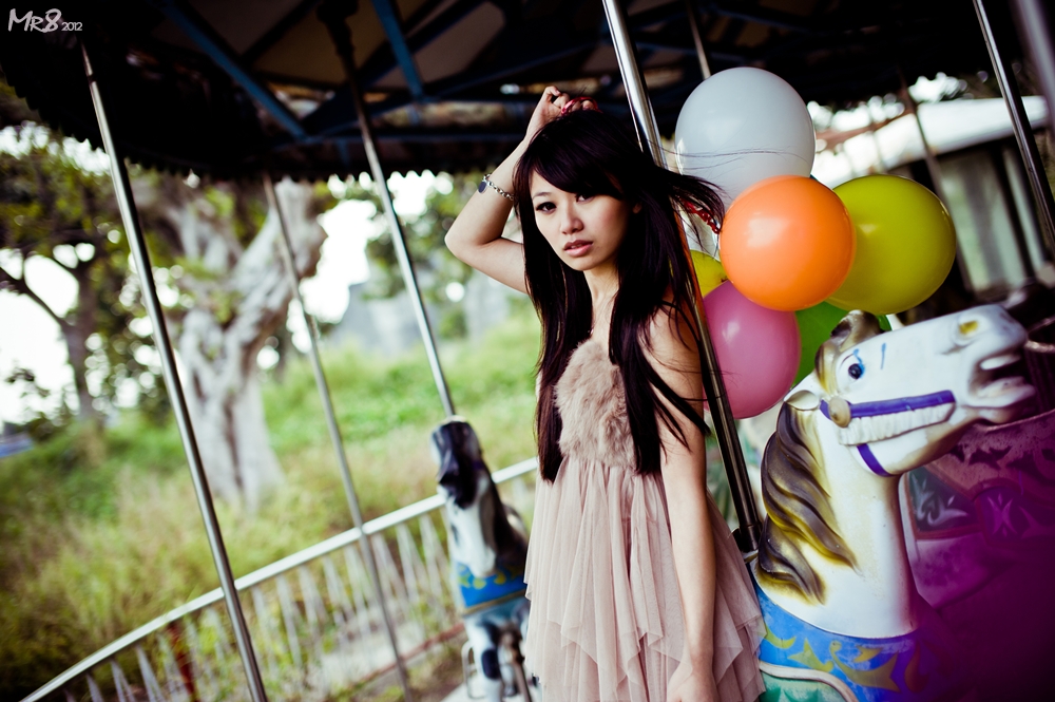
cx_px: 528
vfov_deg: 26.9
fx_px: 1464
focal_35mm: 50
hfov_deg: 39.6
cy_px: 351
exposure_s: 1/1250
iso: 320
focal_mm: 50
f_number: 2
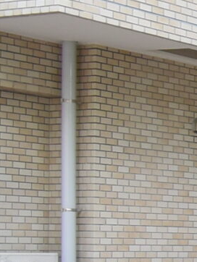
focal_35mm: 102
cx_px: 855
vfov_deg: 18.7
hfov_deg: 7.5
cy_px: 266
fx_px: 773
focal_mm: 10
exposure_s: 1/125
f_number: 5.6
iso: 400
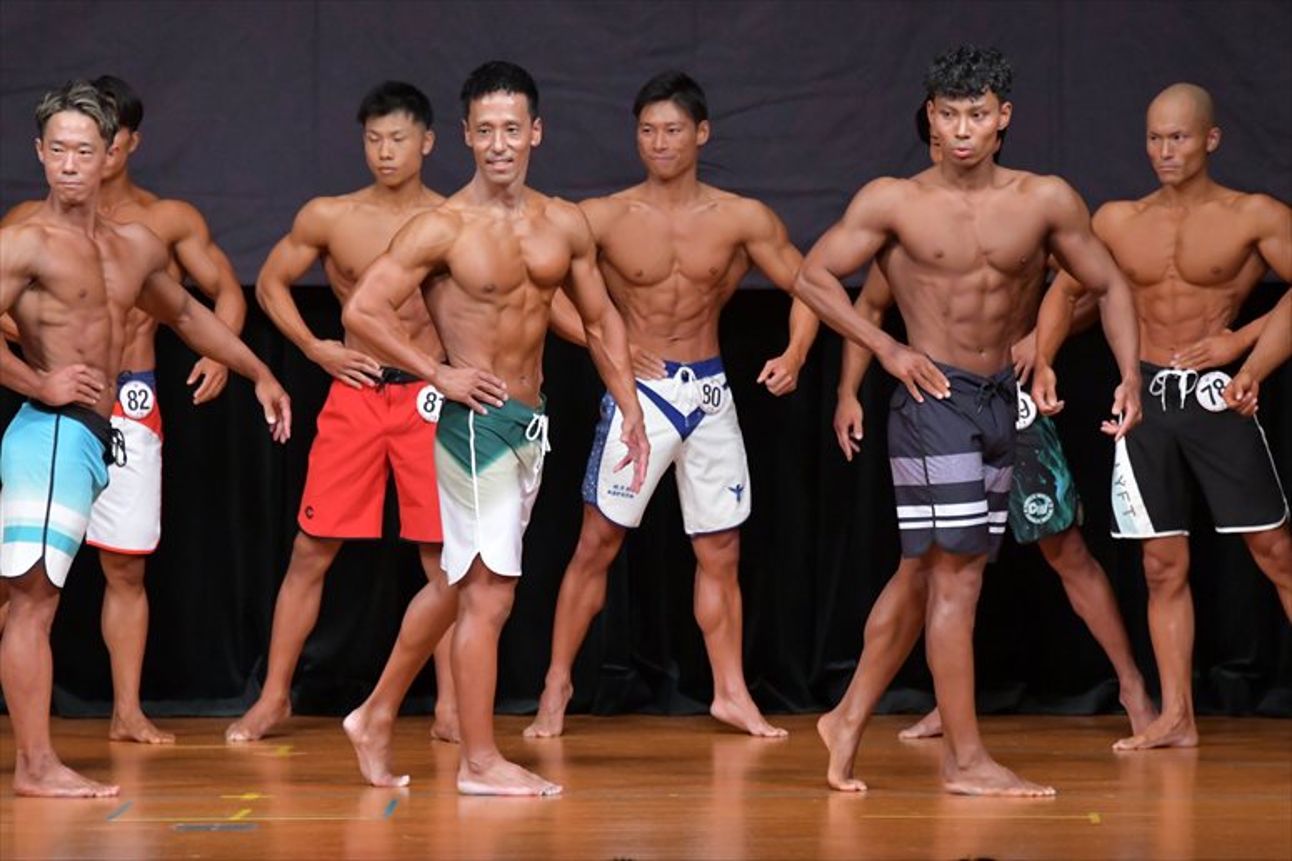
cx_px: 646
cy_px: 430
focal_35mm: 285
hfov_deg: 7.2
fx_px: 10223
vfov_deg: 4.8
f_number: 5.6
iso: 5000
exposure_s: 1/400
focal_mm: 190
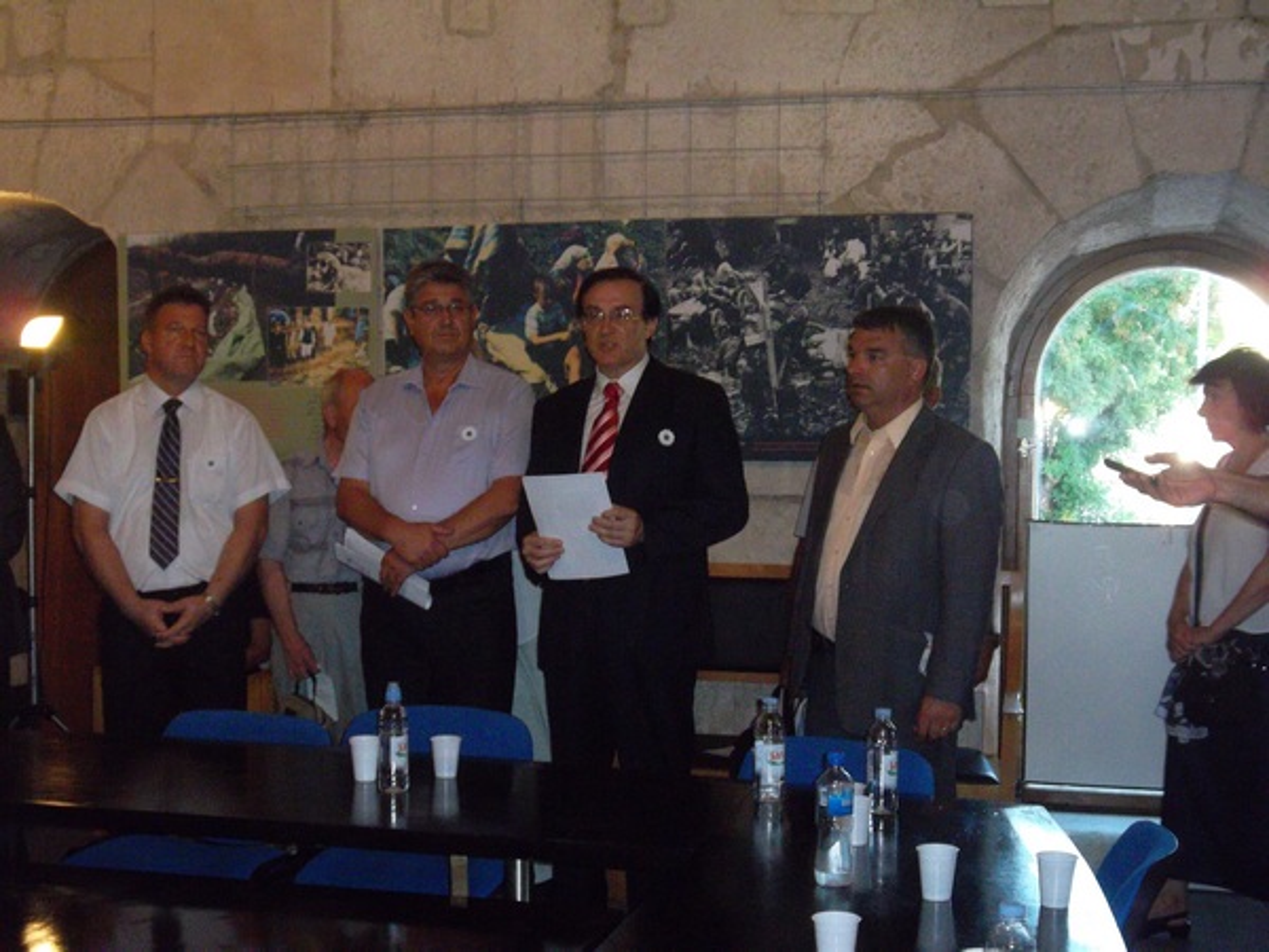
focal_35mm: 52
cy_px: 476
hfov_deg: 36.8
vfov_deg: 28.0
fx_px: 1906
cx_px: 634
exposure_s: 1/58
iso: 640
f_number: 5
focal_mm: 9.3
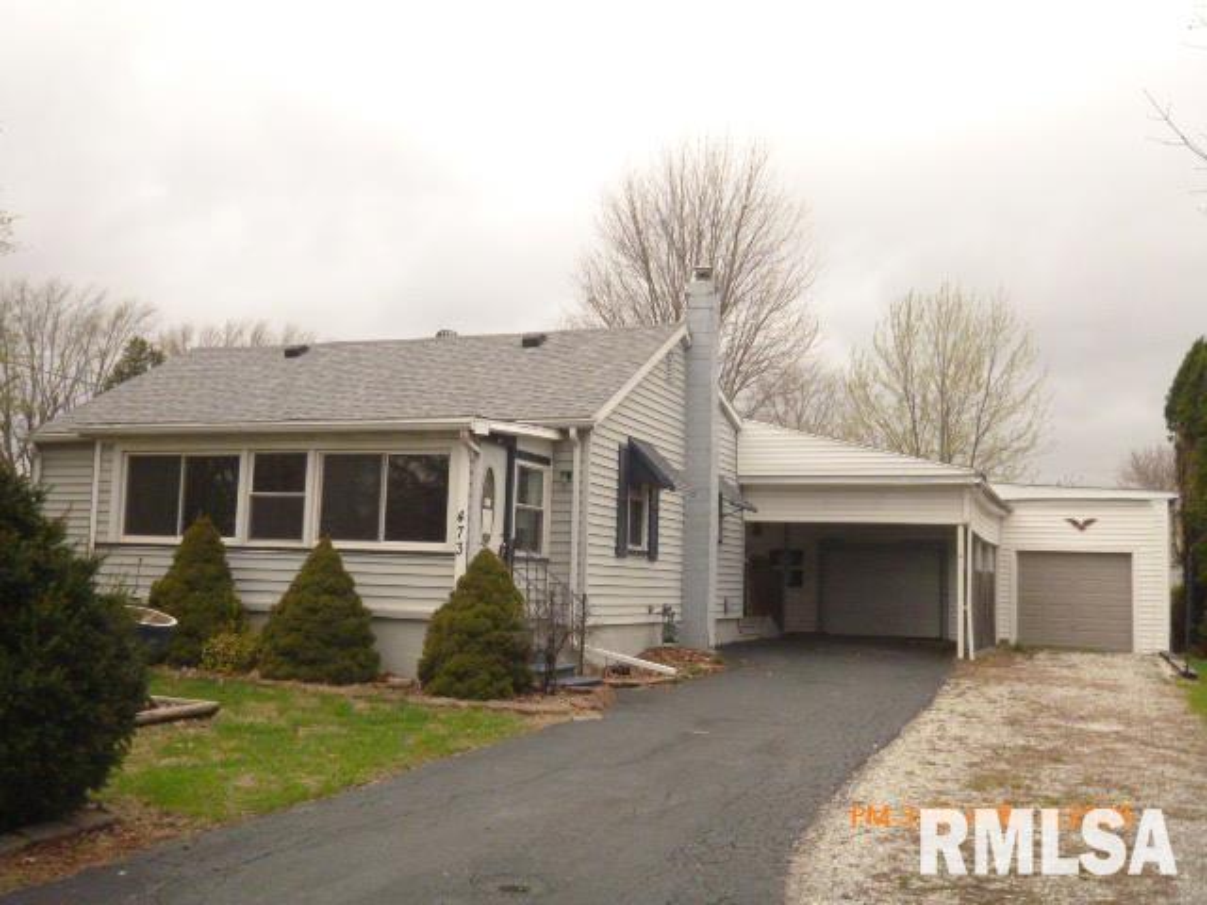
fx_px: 1255
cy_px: 452
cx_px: 604
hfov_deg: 51.4
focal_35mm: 36
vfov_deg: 39.7
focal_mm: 6.4
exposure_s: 1/1300
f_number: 4.4
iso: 800
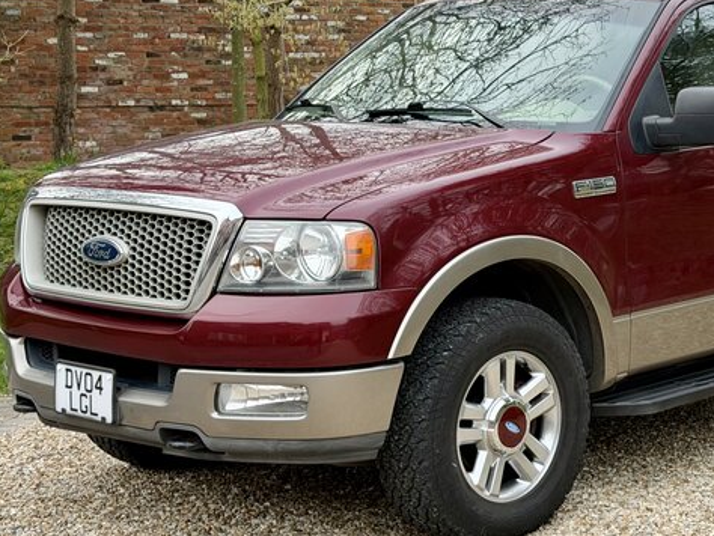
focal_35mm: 81
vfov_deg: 18.2
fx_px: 1672
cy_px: 268
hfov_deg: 23.7
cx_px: 574
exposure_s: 1/253
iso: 64
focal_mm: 6.76
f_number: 1.78
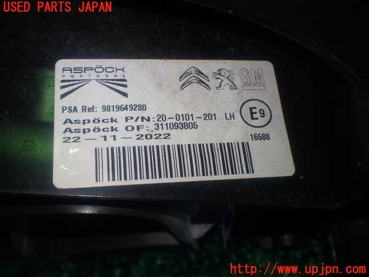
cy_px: 138
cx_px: 184
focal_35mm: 36
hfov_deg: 51.4
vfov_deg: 39.7
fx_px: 384
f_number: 2.5
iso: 100
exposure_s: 1/80
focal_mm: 6.37
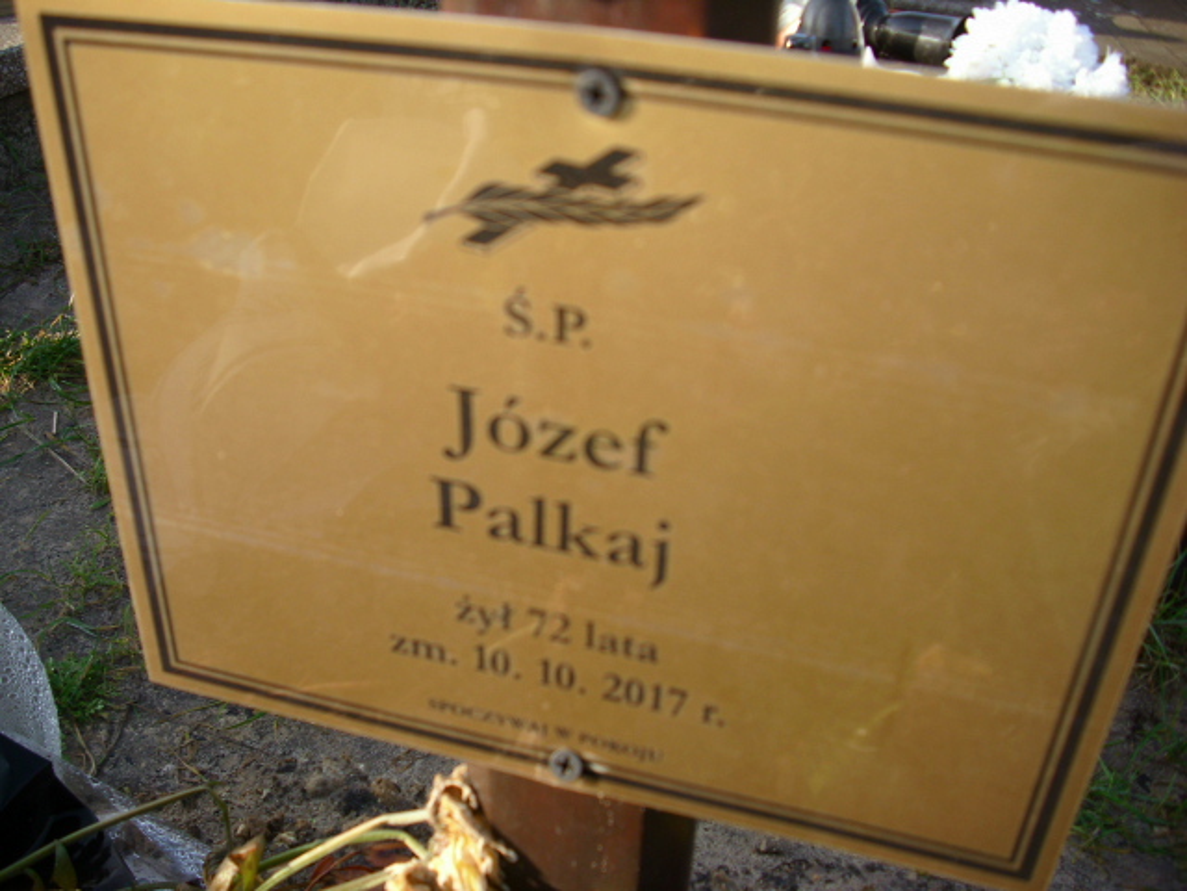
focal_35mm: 37
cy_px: 446
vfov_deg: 38.7
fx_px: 1269
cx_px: 594
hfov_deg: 50.1
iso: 50
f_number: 2.8
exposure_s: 1/323
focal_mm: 6.2
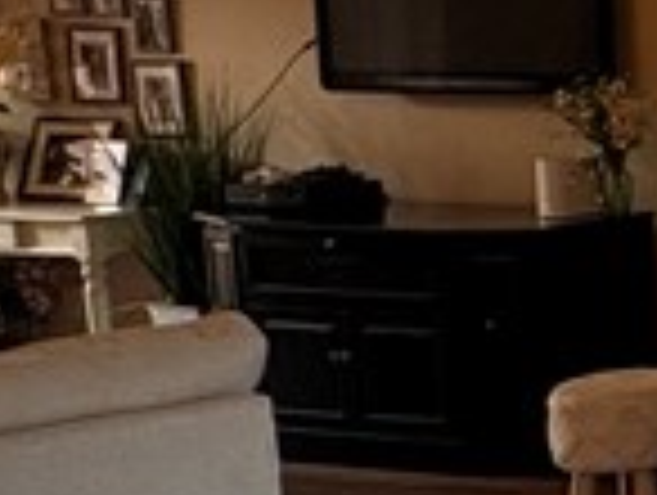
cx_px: 1674
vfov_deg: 15.1
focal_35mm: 98
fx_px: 1863
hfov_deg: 13.3
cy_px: 198
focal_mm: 2.22
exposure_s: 1/60
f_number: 2.2
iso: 160
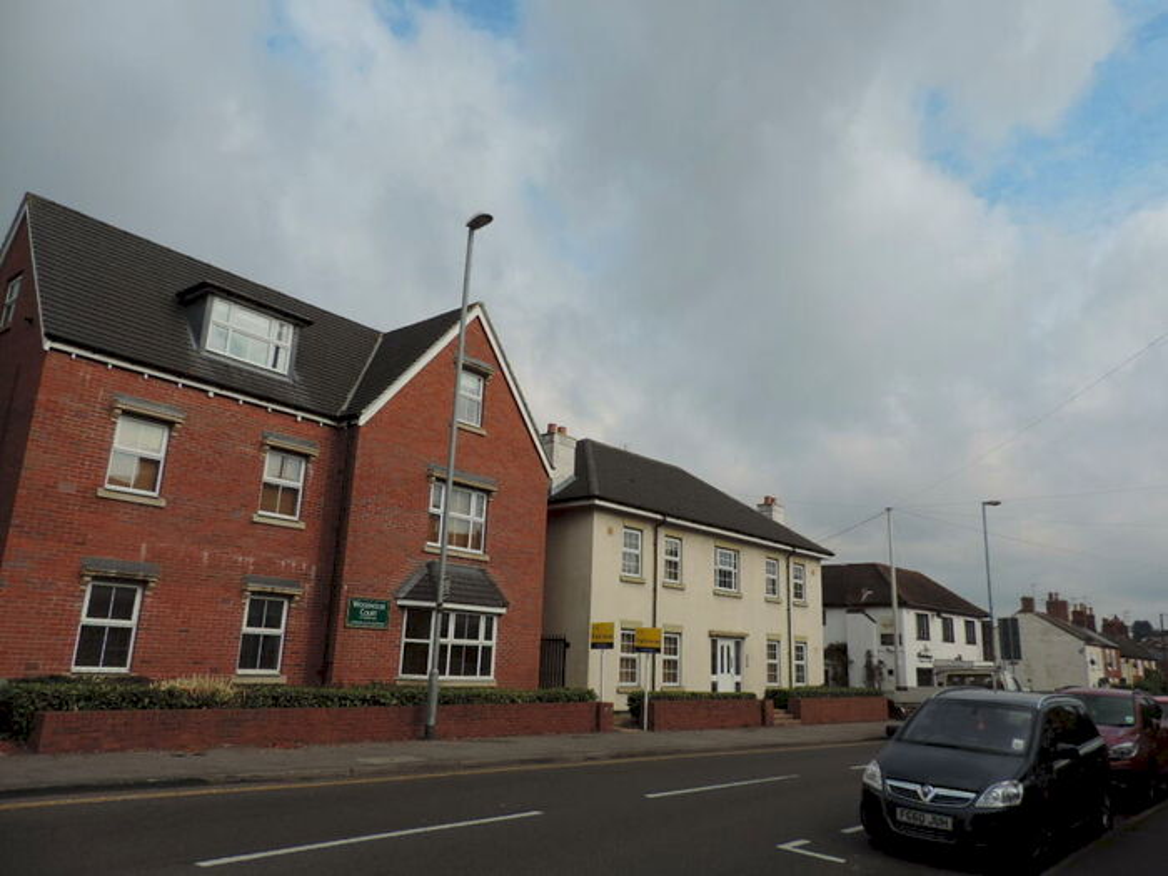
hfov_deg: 71.6
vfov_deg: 56.8
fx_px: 810
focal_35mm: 24
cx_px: 584
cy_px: 438
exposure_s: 1/1250
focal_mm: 4.3
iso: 80
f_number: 3
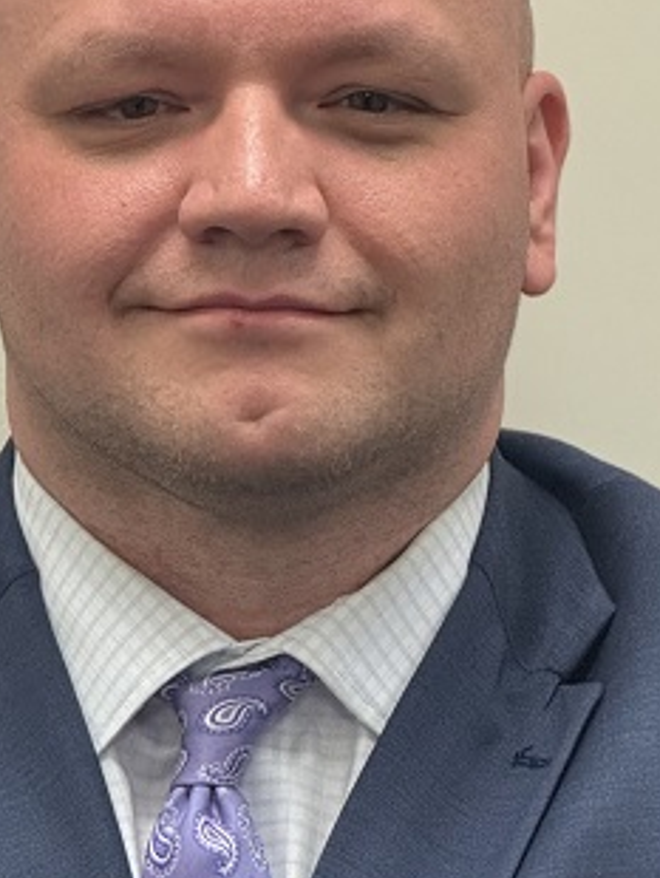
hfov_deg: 4.8
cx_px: 268
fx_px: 7921
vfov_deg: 6.3
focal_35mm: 312
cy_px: 746
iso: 250
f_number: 2.8
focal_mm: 15.66
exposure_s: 1/120
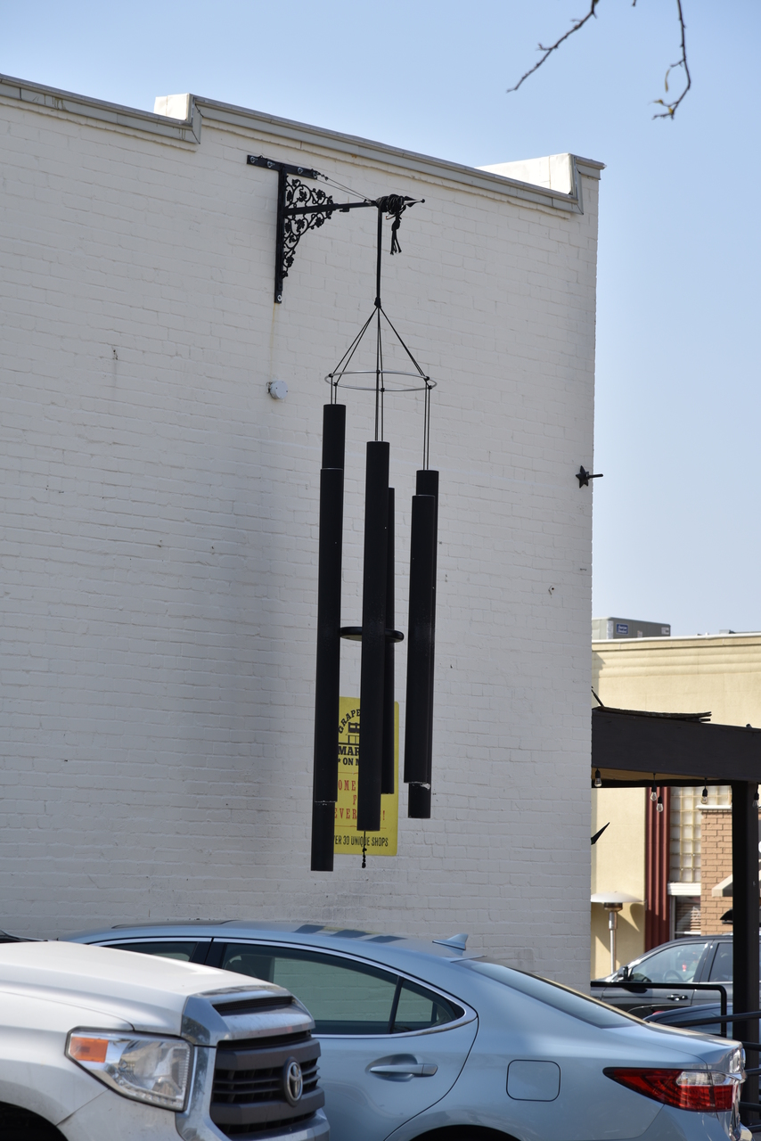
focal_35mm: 120
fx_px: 3803
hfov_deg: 11.4
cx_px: 380
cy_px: 570
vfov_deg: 17.1
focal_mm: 120
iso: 100
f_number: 7.1
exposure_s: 1/250
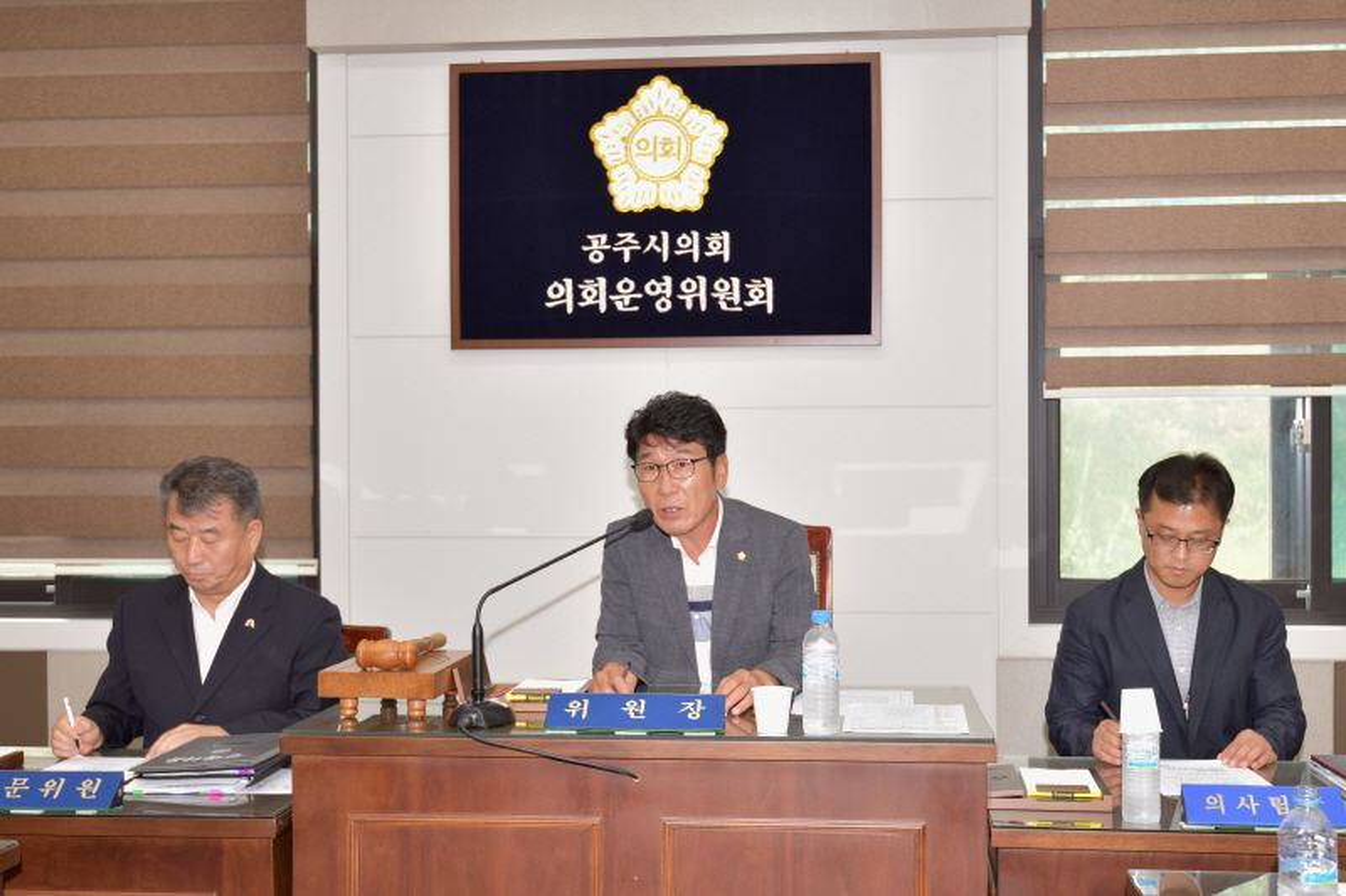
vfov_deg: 37.8
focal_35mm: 35
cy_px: 448
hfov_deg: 54.4
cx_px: 673
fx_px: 1308
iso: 320
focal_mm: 35
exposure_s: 1/125
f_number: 4
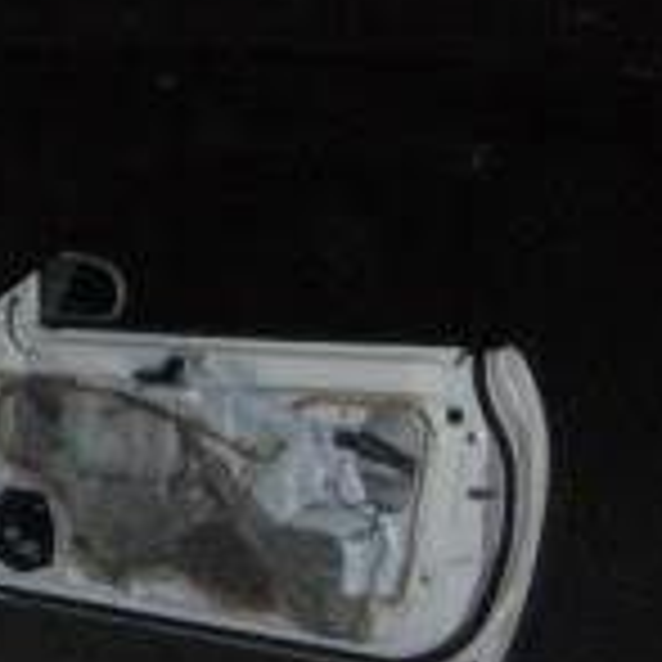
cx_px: -392
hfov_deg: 12.2
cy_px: 360
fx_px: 2921
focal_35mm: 135
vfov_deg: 12.9
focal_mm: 5.8
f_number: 2.8
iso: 400
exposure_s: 1/30
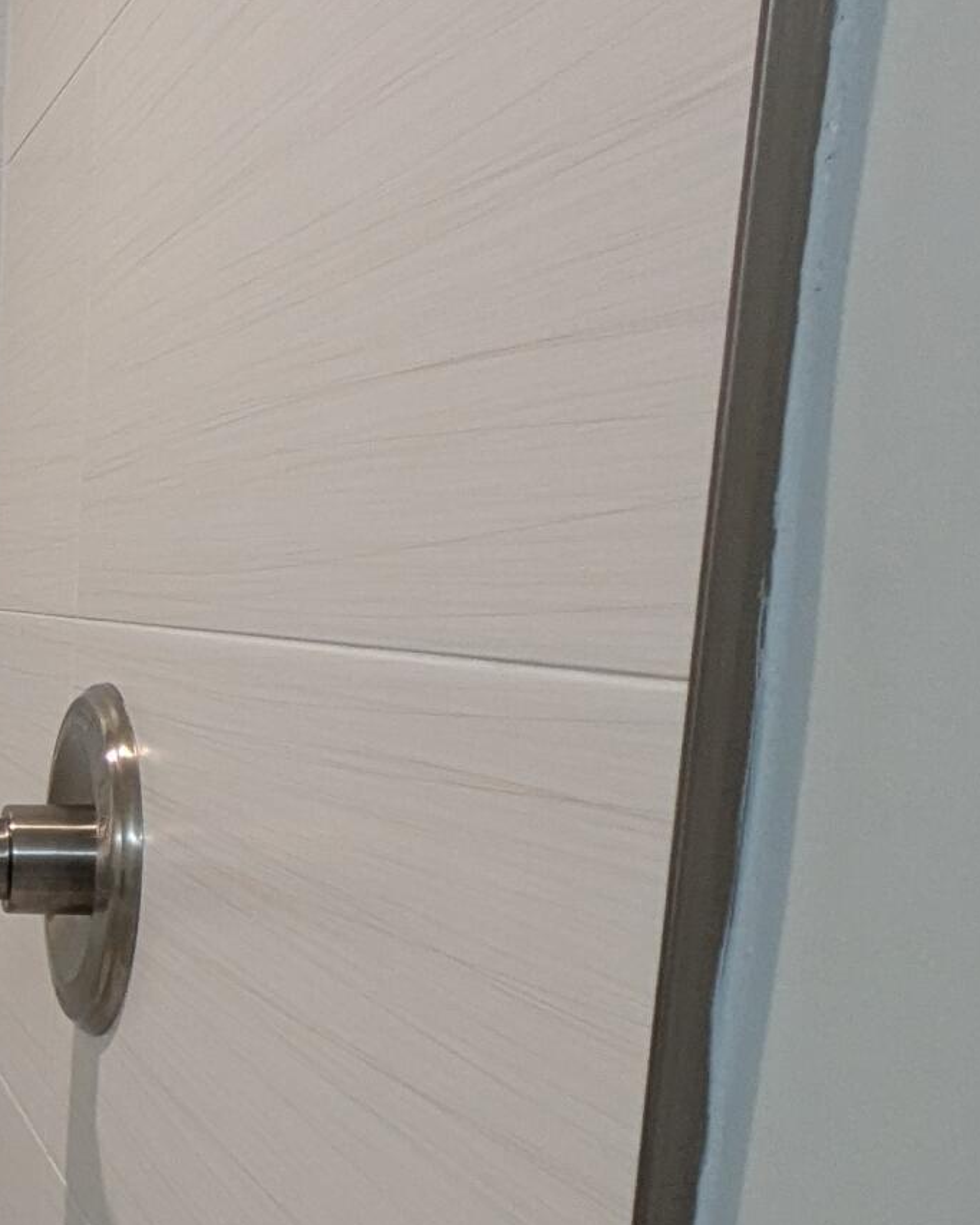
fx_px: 1741
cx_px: -776
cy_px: 828
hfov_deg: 21.2
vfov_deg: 38.3
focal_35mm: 48
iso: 158
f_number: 2.2
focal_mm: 1.83
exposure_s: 1/60
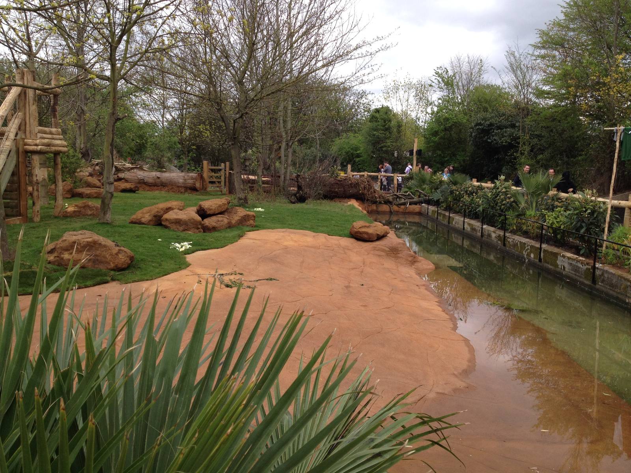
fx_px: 638
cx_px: 316
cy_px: 236
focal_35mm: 35
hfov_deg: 52.6
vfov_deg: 40.7
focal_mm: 4.28
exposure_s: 1/642
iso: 50
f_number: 2.4
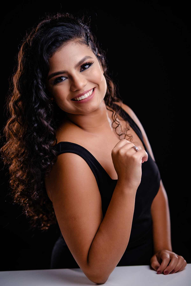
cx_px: 96
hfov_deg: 18.2
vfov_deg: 27.0
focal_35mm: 75
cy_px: 143
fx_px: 597
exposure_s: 1/80
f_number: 1.8
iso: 160
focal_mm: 50
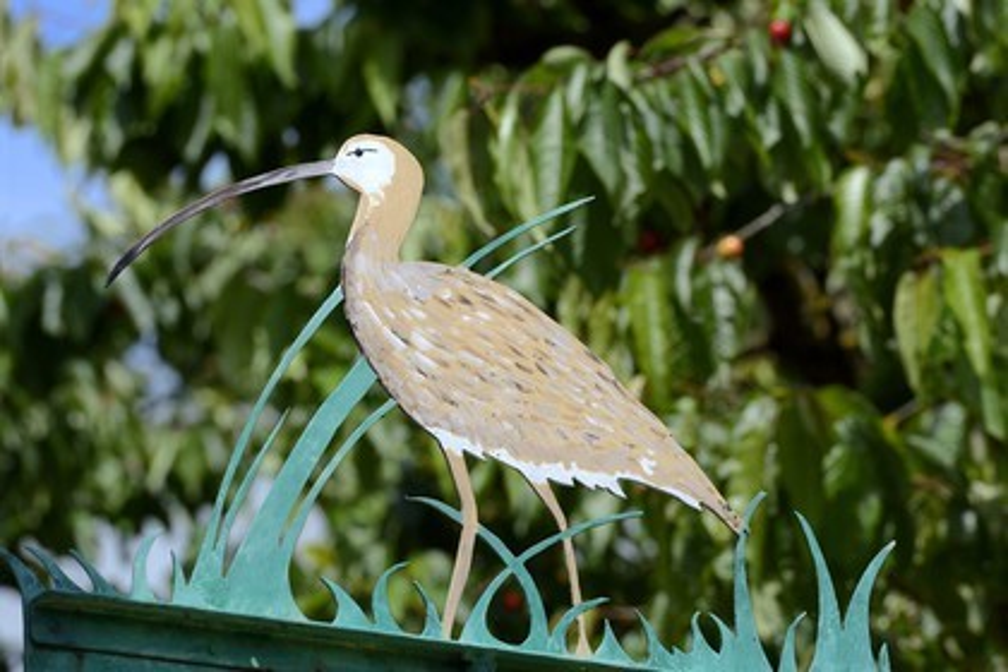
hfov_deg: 10.3
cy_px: 336
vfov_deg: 6.9
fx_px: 5600
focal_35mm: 200
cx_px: 504
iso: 200
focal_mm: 200
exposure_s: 1/320
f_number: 10
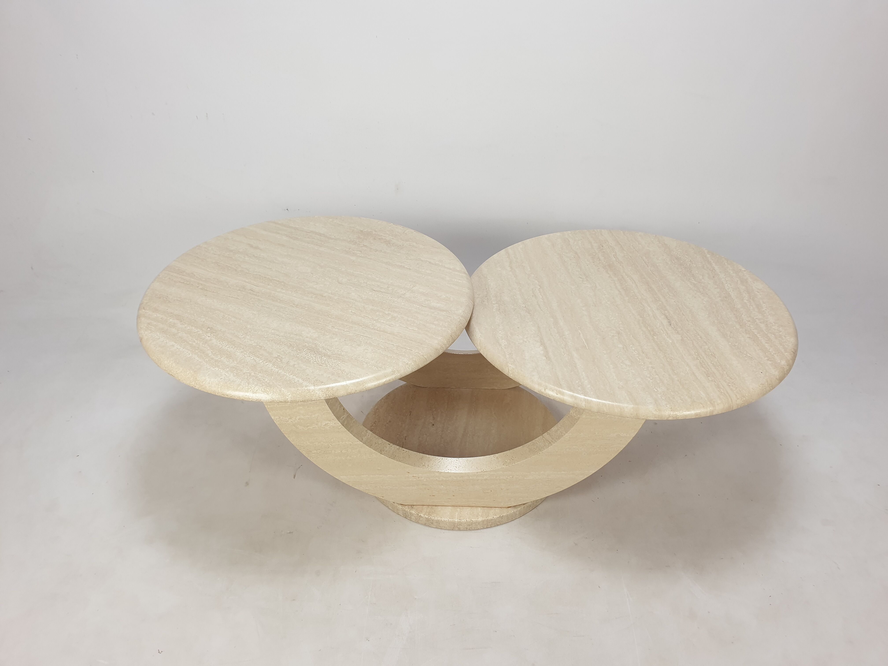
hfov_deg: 67.3
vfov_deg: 53.1
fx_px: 667
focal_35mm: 26
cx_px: 444
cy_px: 333
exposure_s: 1/100
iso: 80
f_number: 2.4
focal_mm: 4.3
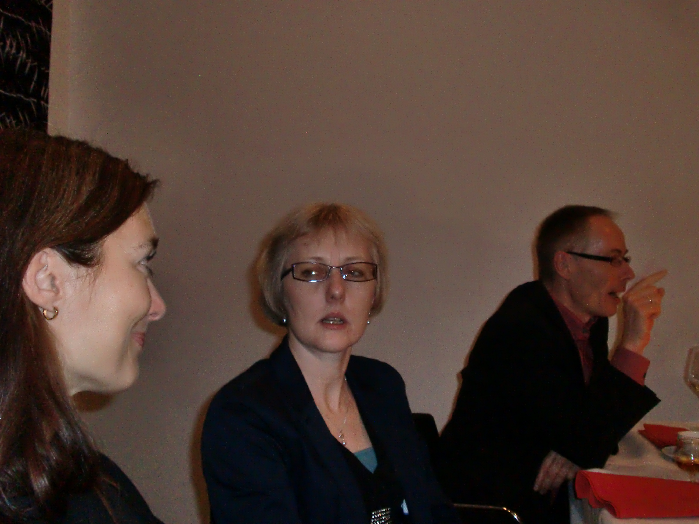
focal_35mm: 36
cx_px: 350
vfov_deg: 39.7
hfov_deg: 51.4
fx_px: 727
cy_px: 262
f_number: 3.1
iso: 400
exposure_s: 1/20
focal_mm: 6.51
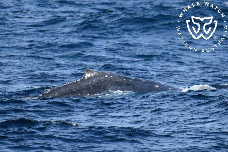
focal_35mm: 600
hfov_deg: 3.4
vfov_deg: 2.3
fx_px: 3799
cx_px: 114
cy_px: 76
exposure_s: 1/8000
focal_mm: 600
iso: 2500
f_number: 6.3
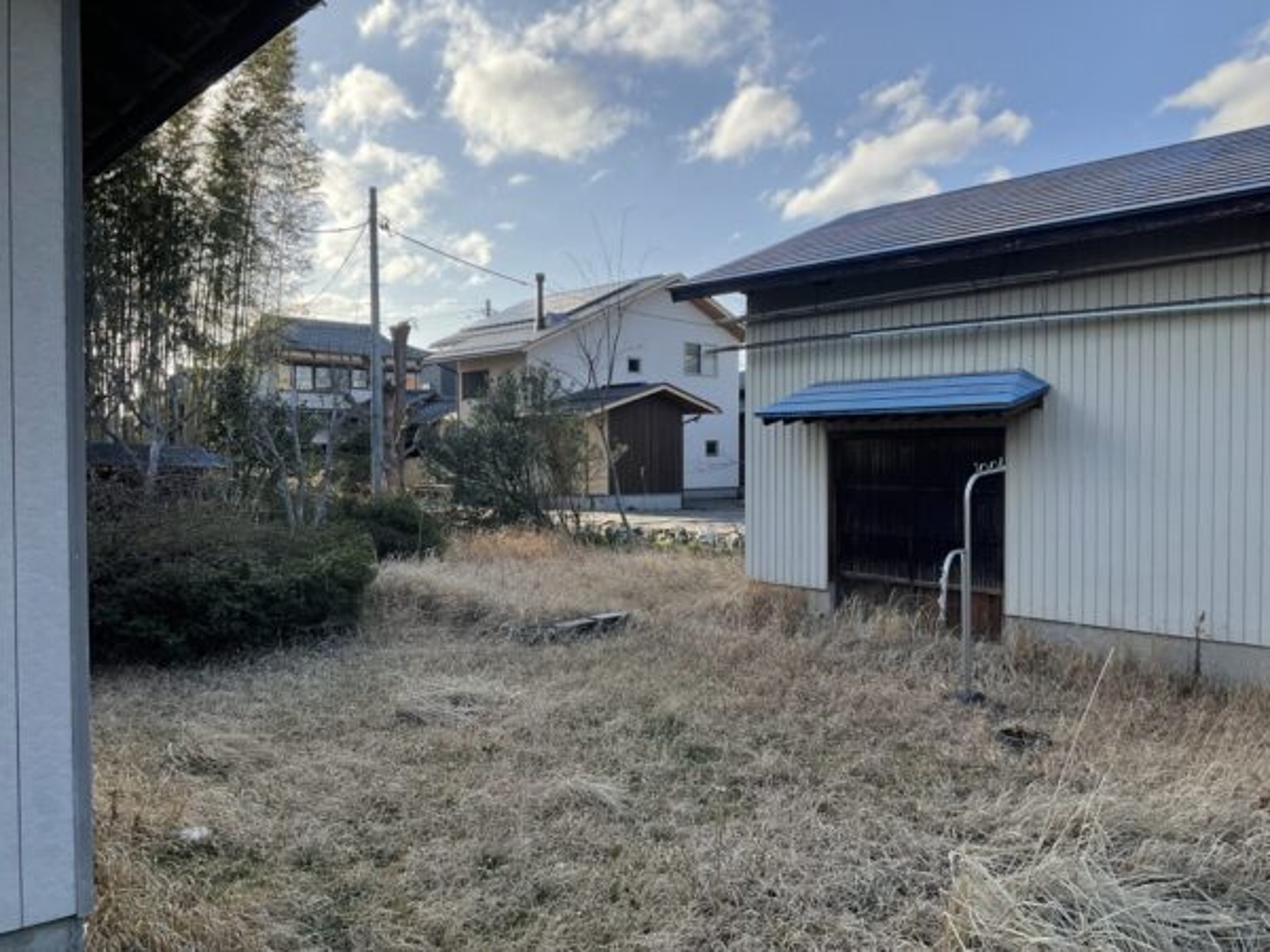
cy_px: 476
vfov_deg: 48.2
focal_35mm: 29
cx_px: 635
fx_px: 1064
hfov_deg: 61.7
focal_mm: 3
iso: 16
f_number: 1.8
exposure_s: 1/1035
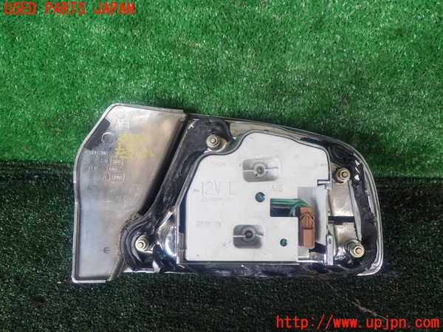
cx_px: 222
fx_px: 384
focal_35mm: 30
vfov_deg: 46.8
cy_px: 166
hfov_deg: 60.0
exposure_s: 1/50
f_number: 2.3
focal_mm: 5.4
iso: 200
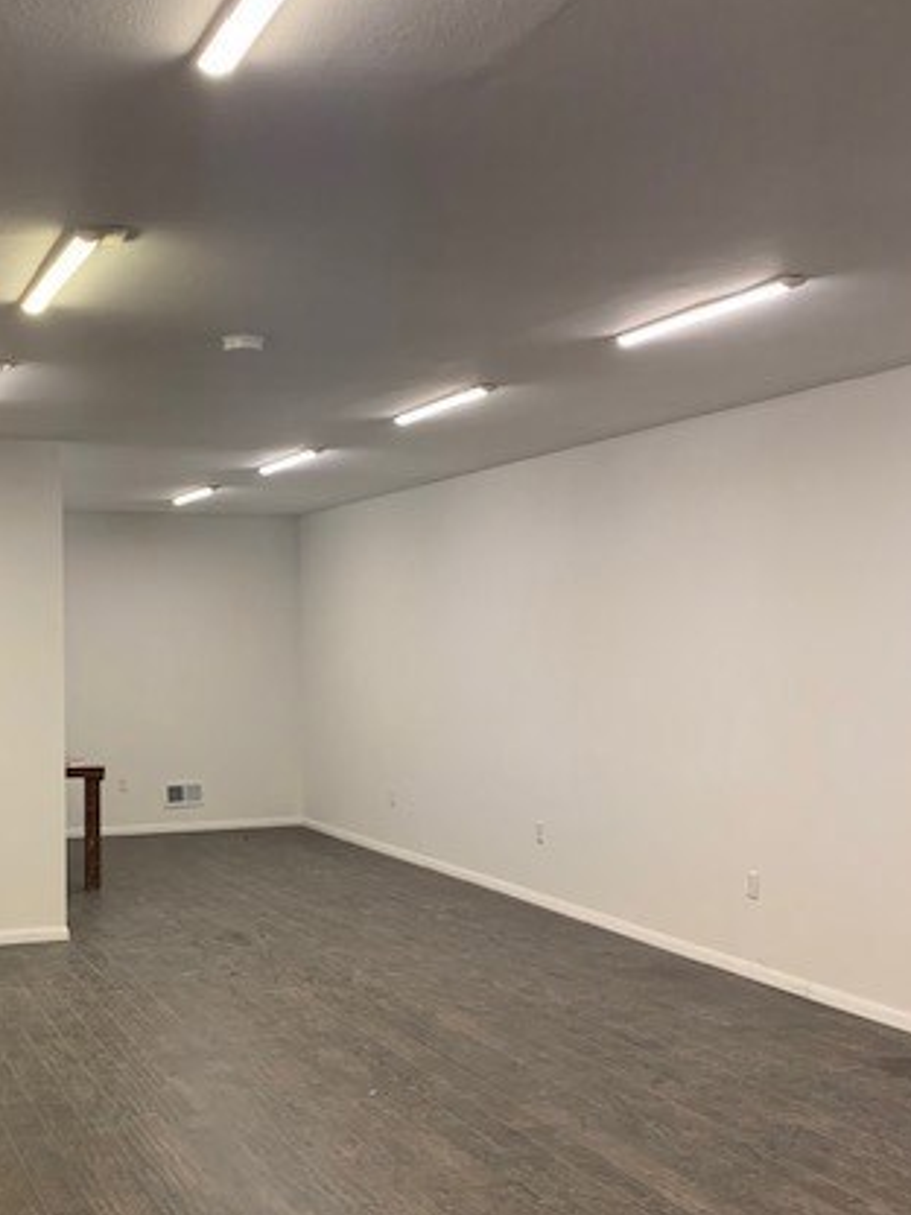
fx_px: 1404
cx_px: 228
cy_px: 724
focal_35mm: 40
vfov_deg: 46.6
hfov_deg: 35.2
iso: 160
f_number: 1.8
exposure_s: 1/60
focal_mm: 4.25
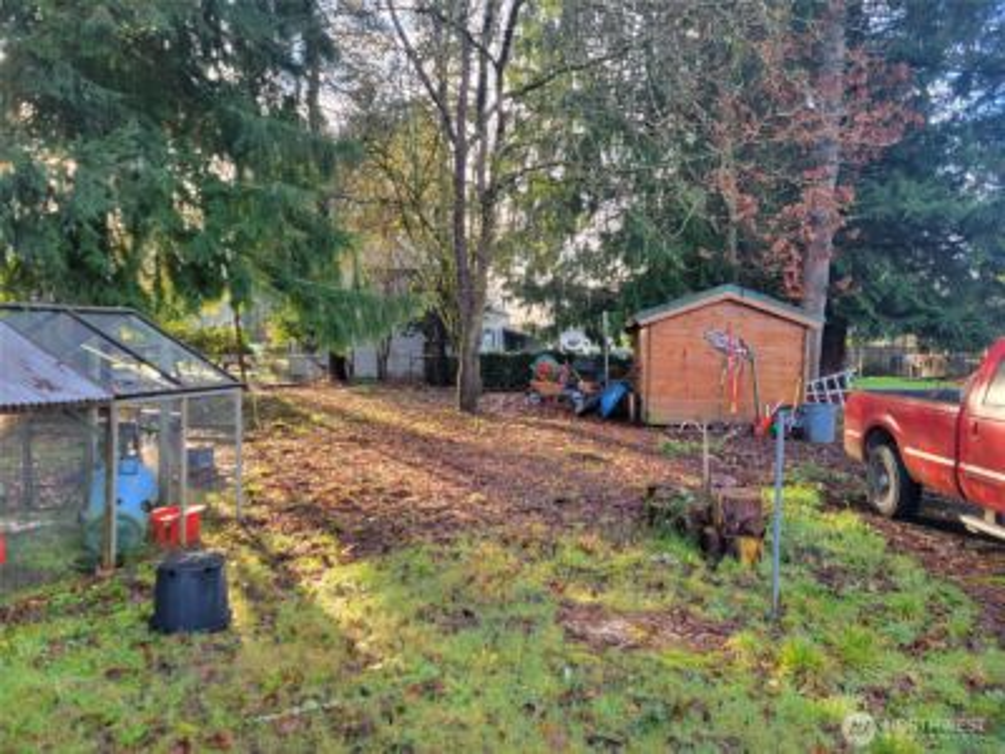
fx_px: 755
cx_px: 502
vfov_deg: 53.1
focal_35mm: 26
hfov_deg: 67.3
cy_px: 377
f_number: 1.8
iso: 50
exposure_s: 1/120
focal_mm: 5.4
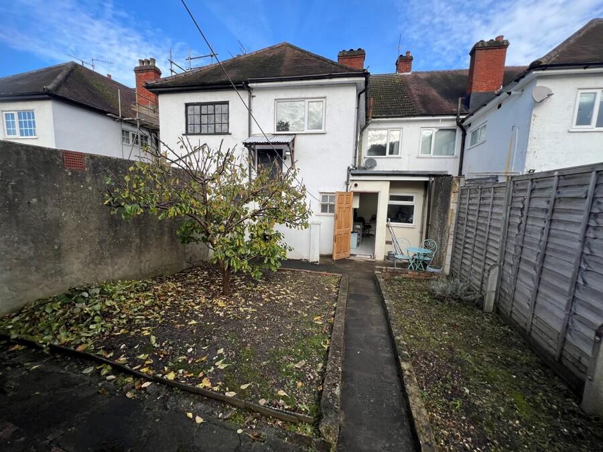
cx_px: 302
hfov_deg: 106.2
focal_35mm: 13
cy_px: 226
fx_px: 226
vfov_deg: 89.9
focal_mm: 1.57
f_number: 1.8
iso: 32
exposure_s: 1/558
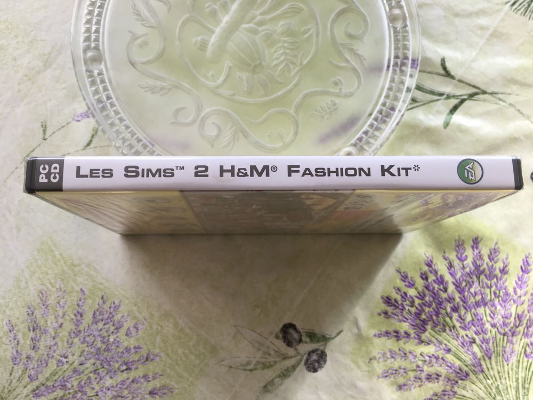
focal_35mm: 29
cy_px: 200
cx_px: 266
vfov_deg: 48.2
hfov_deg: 61.7
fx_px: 447
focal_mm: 4.15
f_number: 2.2
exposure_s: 1/100
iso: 40
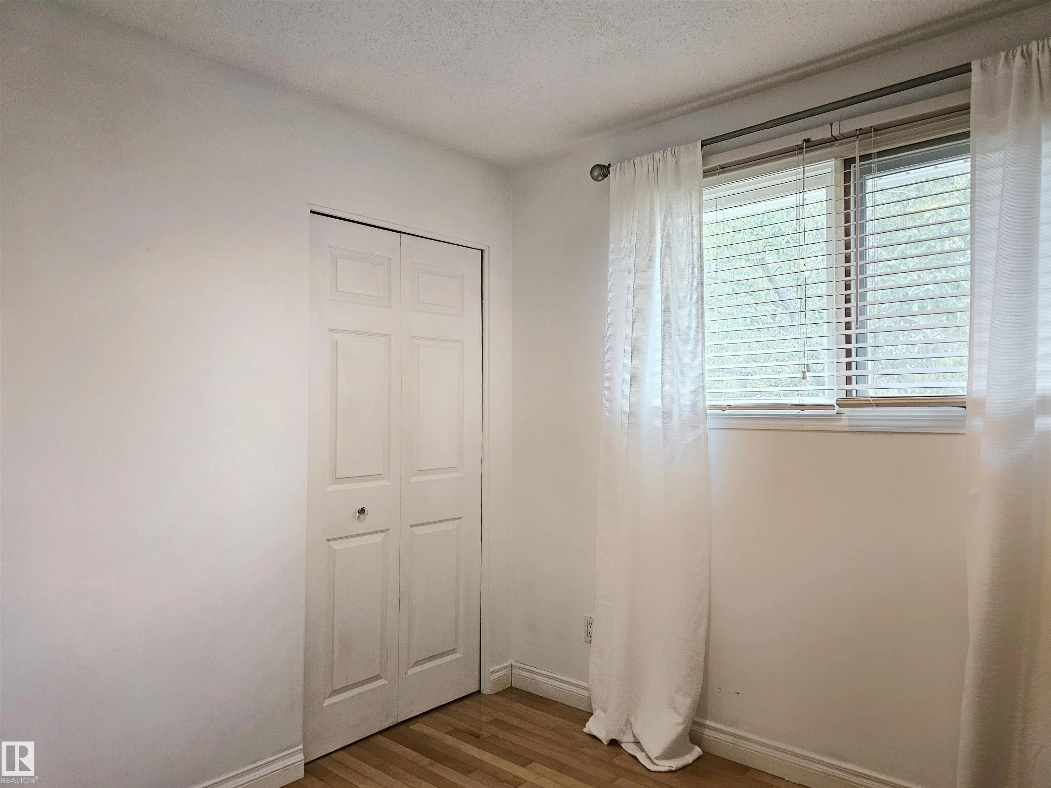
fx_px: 698
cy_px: 394
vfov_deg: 58.9
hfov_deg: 73.9
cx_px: 526
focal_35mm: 23
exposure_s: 1/120
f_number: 1.7
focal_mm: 6.3
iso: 200
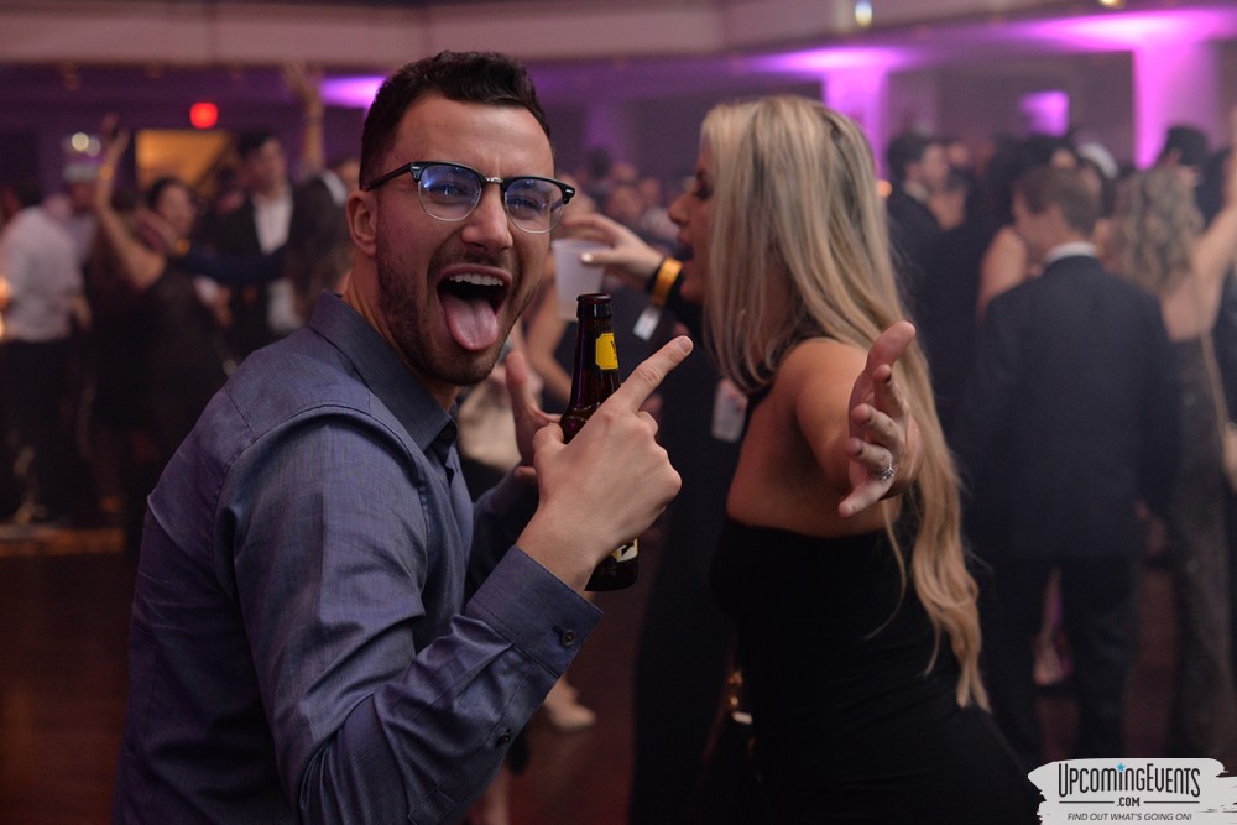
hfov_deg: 39.6
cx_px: 618
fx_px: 1718
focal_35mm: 50
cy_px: 412
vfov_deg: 27.0
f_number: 4
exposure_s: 1/80
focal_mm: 50
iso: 2000
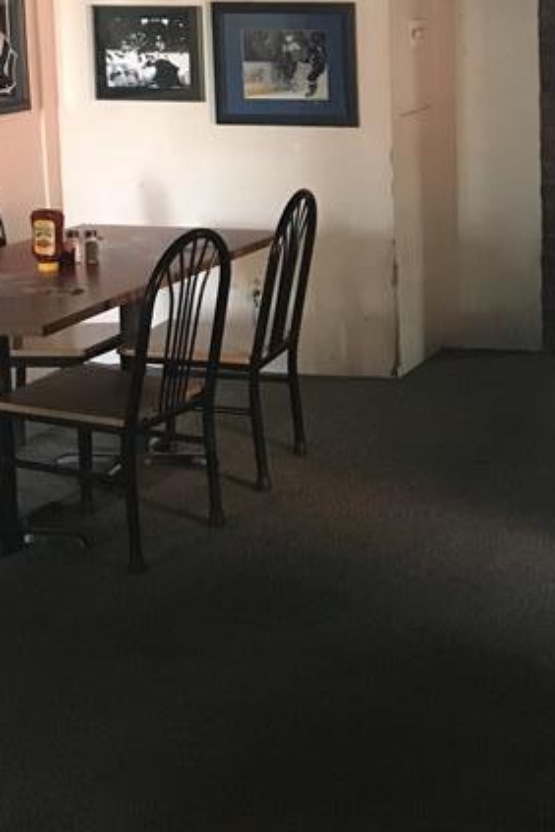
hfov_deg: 17.6
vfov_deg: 27.2
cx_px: 695
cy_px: 187
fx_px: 1688
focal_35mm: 73
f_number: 2.2
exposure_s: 1/15
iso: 200
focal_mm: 4.15
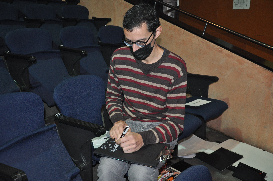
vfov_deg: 35.4
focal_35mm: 38
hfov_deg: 51.3
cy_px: 90
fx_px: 284
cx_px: 136
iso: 800
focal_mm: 25
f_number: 4
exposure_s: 1/60
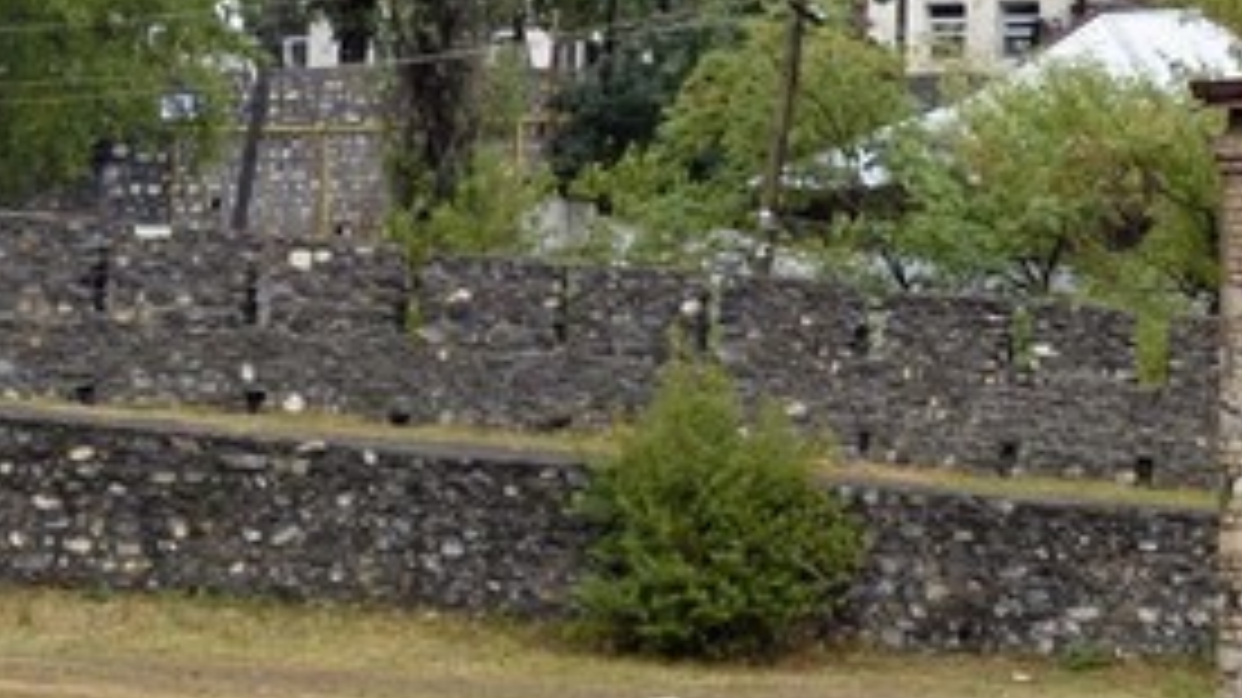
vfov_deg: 4.1
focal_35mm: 291
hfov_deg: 7.0
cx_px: 2988
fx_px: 9580
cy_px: -752
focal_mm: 48
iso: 800
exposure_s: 1/200
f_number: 10
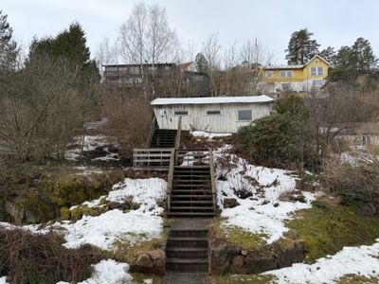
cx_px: 190
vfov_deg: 56.8
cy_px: 142
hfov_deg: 71.6
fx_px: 263
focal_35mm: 24
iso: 80
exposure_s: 1/1770
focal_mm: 6.76
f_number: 1.78
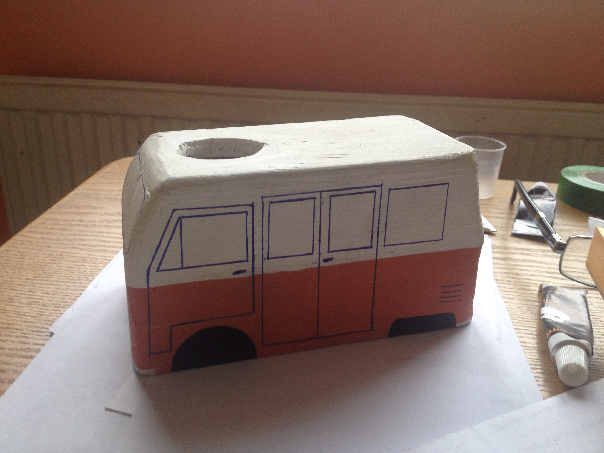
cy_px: 226
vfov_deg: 40.7
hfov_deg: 52.6
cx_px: 302
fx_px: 611
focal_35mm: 35
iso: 50
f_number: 2.4
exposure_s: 1/120
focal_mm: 4.28
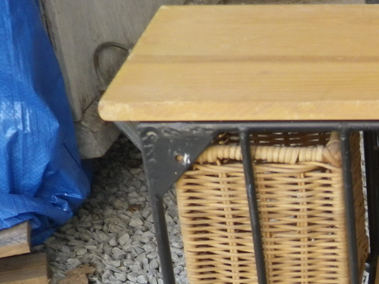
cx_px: 500
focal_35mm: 108
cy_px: 388
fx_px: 1182
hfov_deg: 17.1
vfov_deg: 13.1
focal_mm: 7
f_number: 4
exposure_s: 1/50
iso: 100
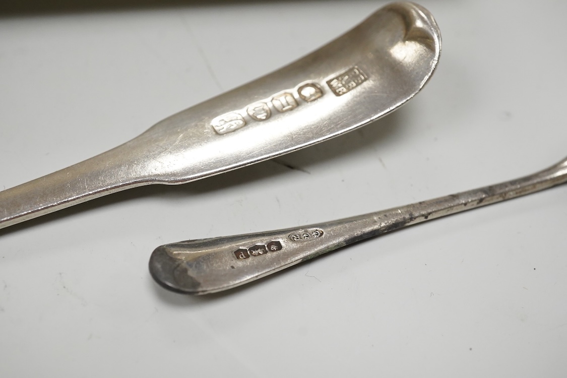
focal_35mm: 45
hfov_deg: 43.6
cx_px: 284
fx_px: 709
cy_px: 189
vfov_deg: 29.9
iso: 2500
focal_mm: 30
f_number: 11
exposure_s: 1/250
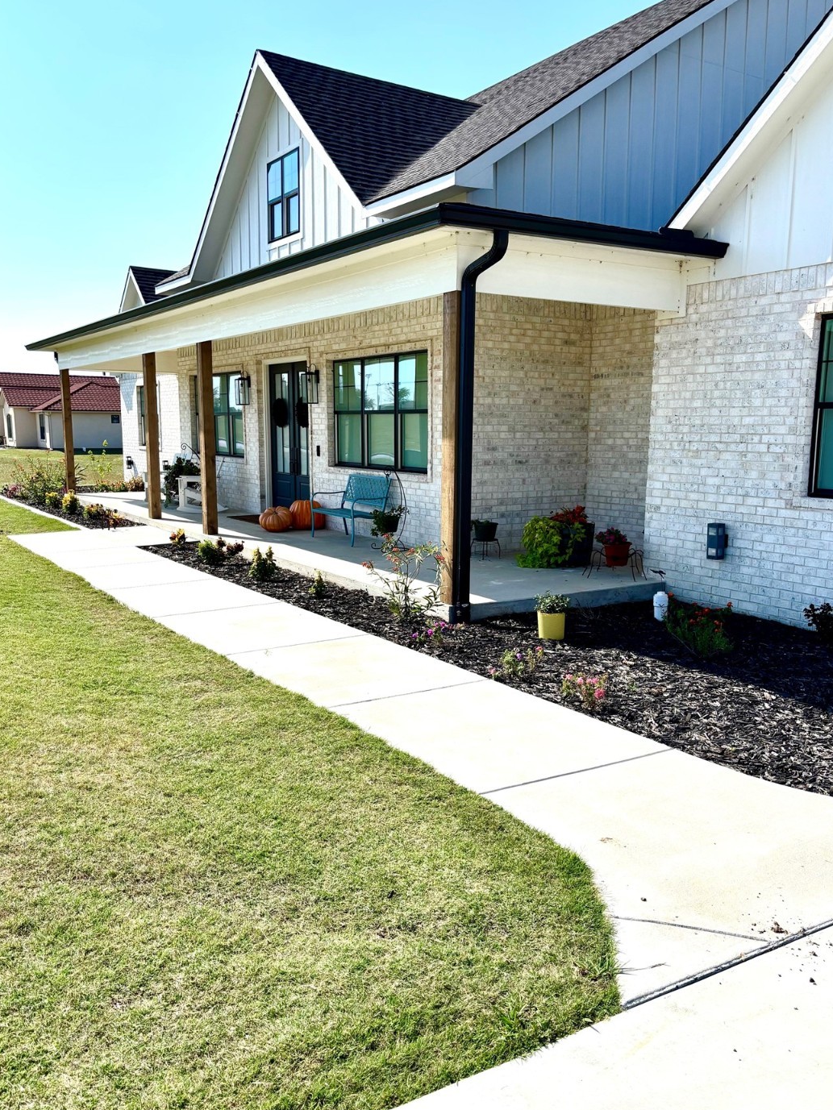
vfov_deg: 61.6
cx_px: 434
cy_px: 580
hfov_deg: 48.2
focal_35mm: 29
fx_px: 930
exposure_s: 1/4255
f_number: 1.6
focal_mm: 5.96
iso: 50
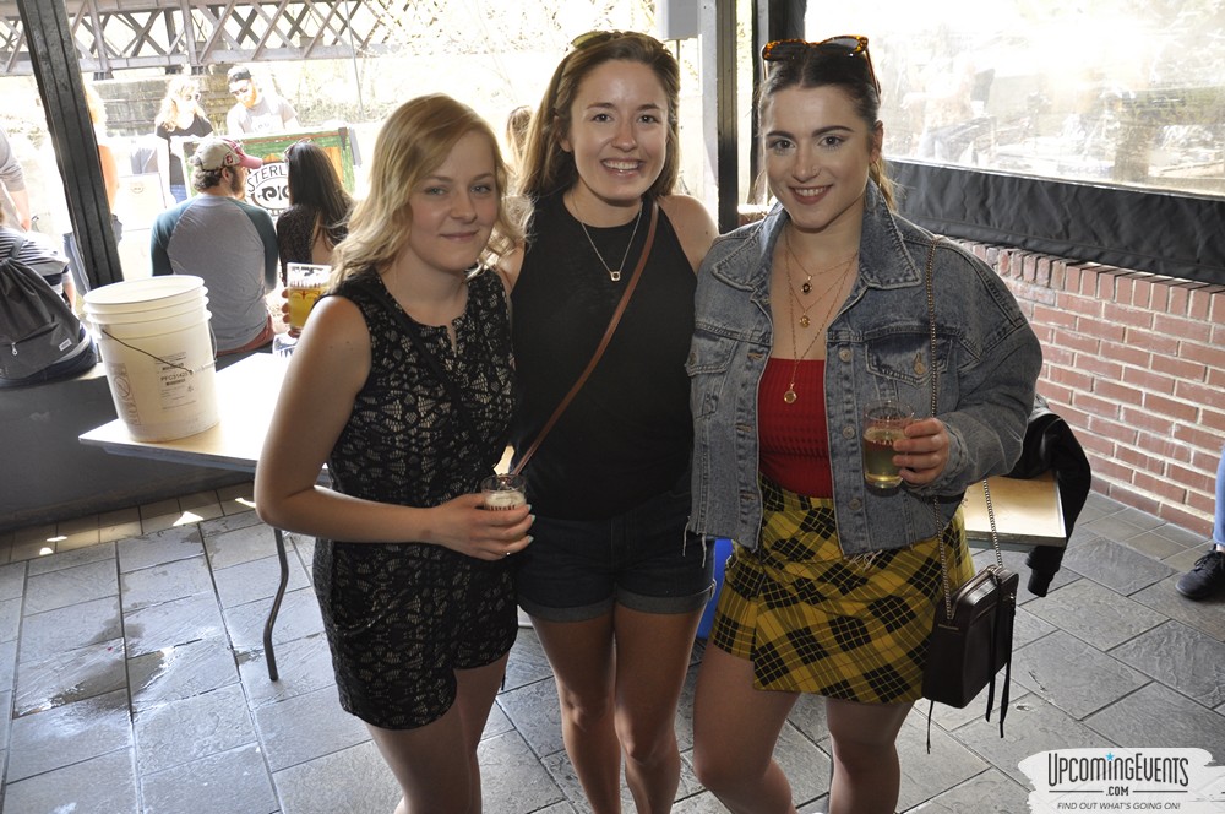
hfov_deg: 67.4
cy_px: 407
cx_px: 612
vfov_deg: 47.8
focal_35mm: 27
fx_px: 918
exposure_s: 1/80
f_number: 5
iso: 400
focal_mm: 18
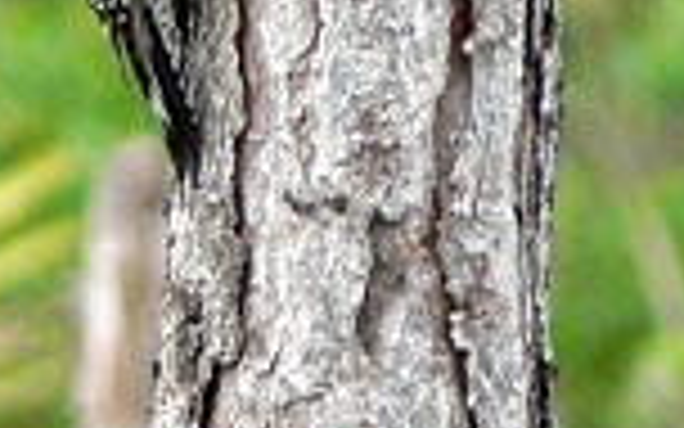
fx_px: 35045
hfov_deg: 1.1
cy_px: 63
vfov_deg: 0.7
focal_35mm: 1880
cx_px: -126
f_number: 3.7
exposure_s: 1/500
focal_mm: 88.8
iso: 160
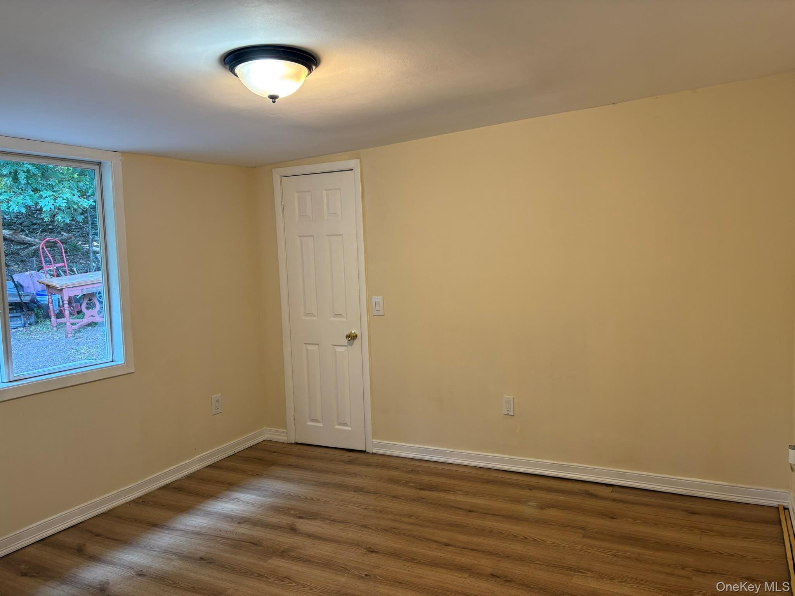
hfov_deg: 67.3
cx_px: 398
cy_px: 298
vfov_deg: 53.1
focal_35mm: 26
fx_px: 597
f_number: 1.6
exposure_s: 1/60
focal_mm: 5.96
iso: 100
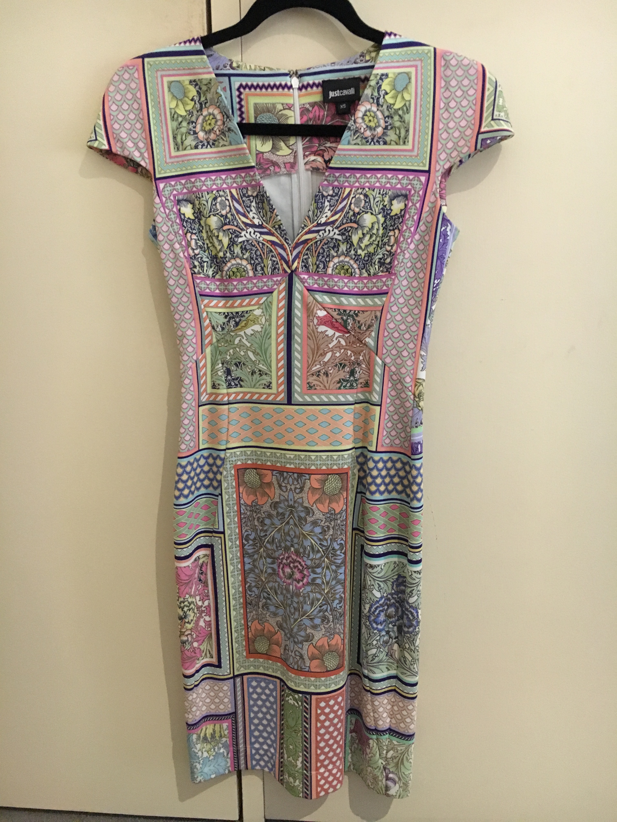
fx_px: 689
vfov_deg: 61.7
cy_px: 411
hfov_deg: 48.2
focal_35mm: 29
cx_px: 308
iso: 250
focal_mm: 4.15
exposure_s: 1/17
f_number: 2.2
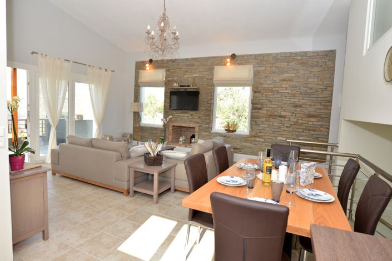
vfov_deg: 61.9
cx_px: 196
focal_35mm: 20
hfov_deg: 84.0
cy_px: 130
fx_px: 218
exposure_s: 1/80
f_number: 4.5
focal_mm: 20
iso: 125
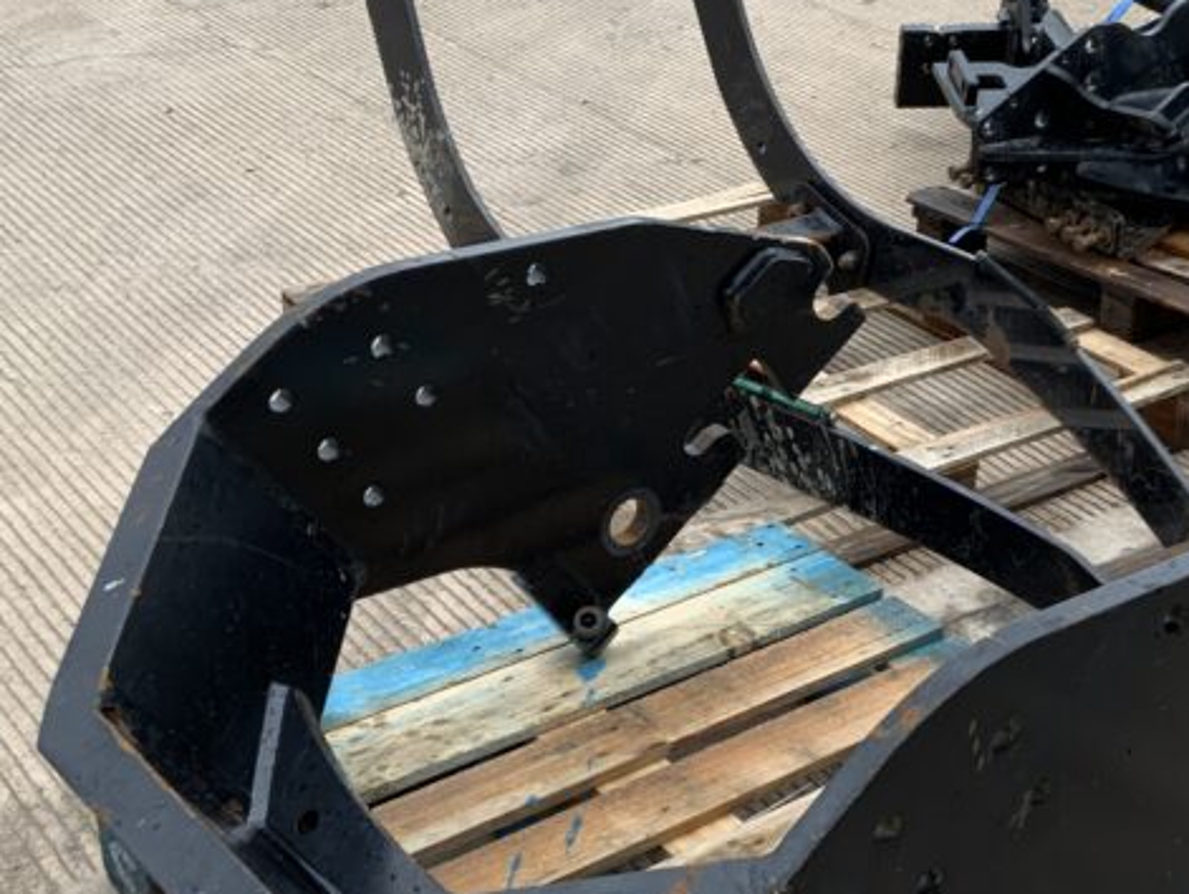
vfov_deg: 23.3
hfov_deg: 30.3
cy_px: 427
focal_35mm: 63
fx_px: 2166
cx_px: 848
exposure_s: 1/122
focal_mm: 3
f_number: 1.8
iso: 16
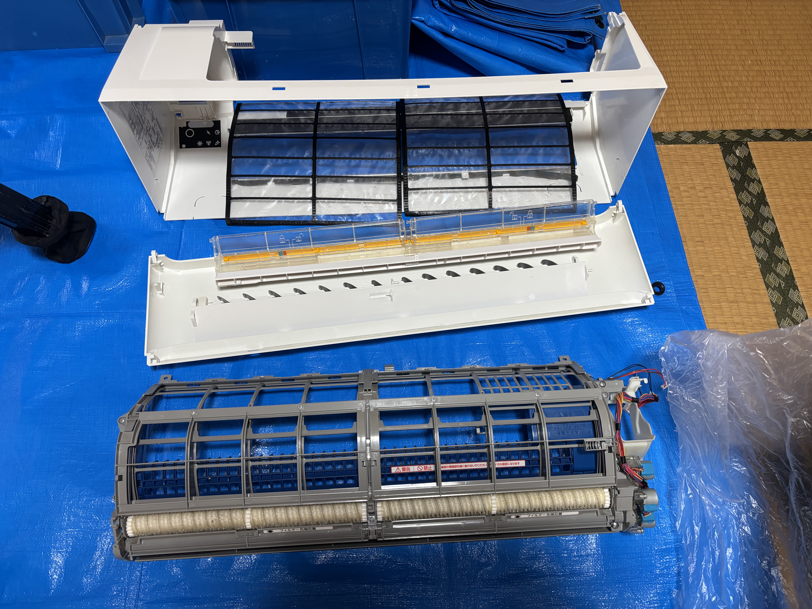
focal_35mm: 26
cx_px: 406
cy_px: 304
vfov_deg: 53.1
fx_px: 610
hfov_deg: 67.3
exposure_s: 1/50
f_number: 1.6
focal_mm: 5.96
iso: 200
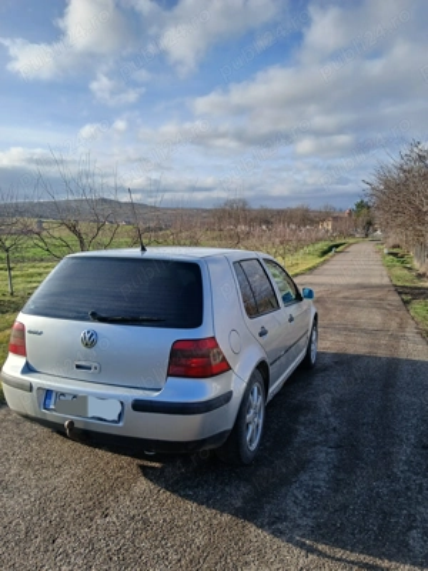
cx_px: 214
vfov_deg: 67.3
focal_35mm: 26
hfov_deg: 53.1
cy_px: 286
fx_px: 429
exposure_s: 1/476
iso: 20
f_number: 1.8
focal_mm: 3.98
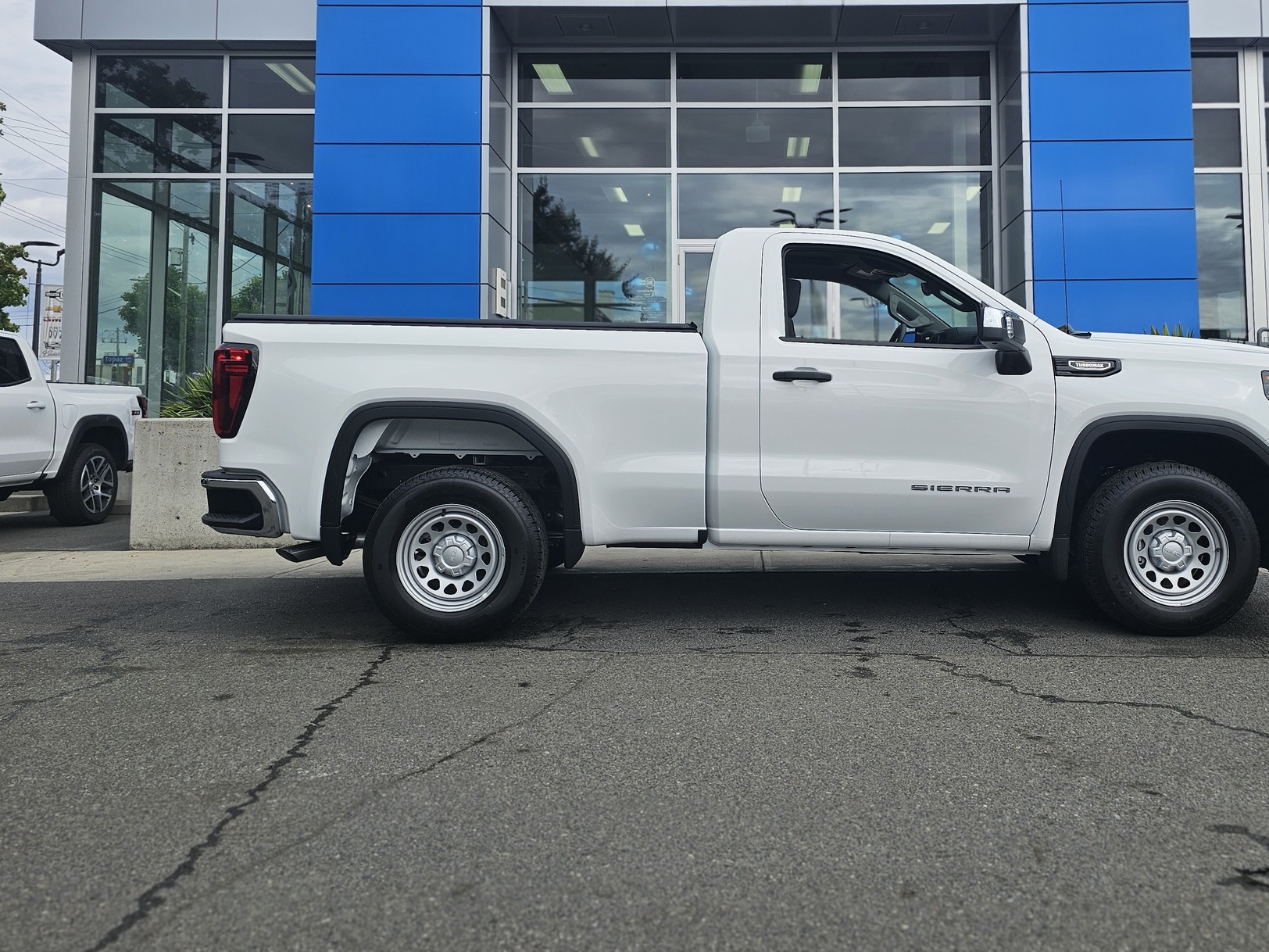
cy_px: 367
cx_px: 751
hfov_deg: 61.2
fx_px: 1063
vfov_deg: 47.9
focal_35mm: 29
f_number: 1.7
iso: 10
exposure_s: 1/807
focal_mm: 6.3
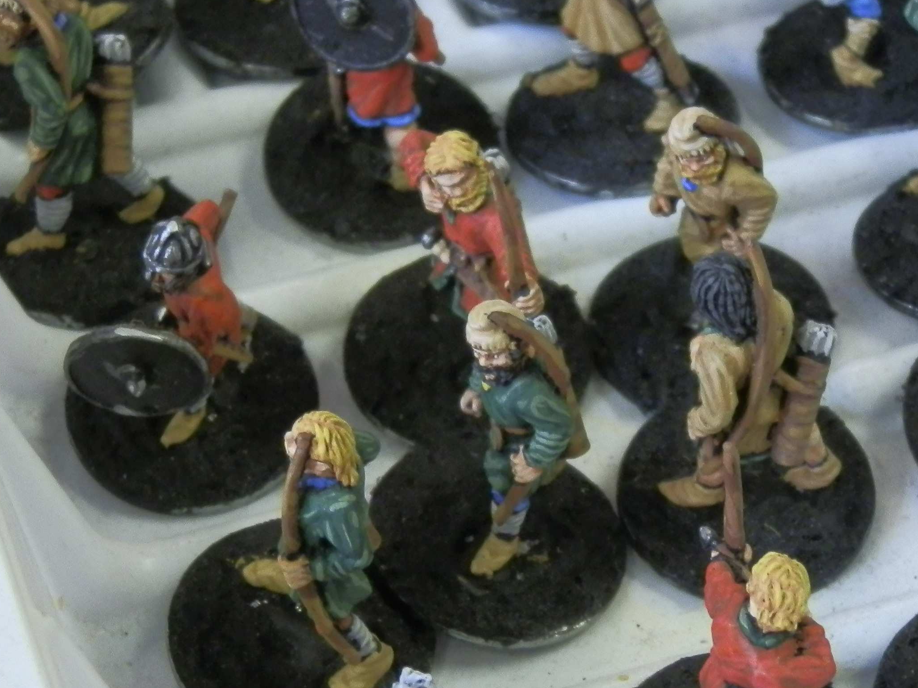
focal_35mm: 127
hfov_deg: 15.5
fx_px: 3368
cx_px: 628
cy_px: 398
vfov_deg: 11.7
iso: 200
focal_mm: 10.99
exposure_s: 1/20
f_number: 3.7
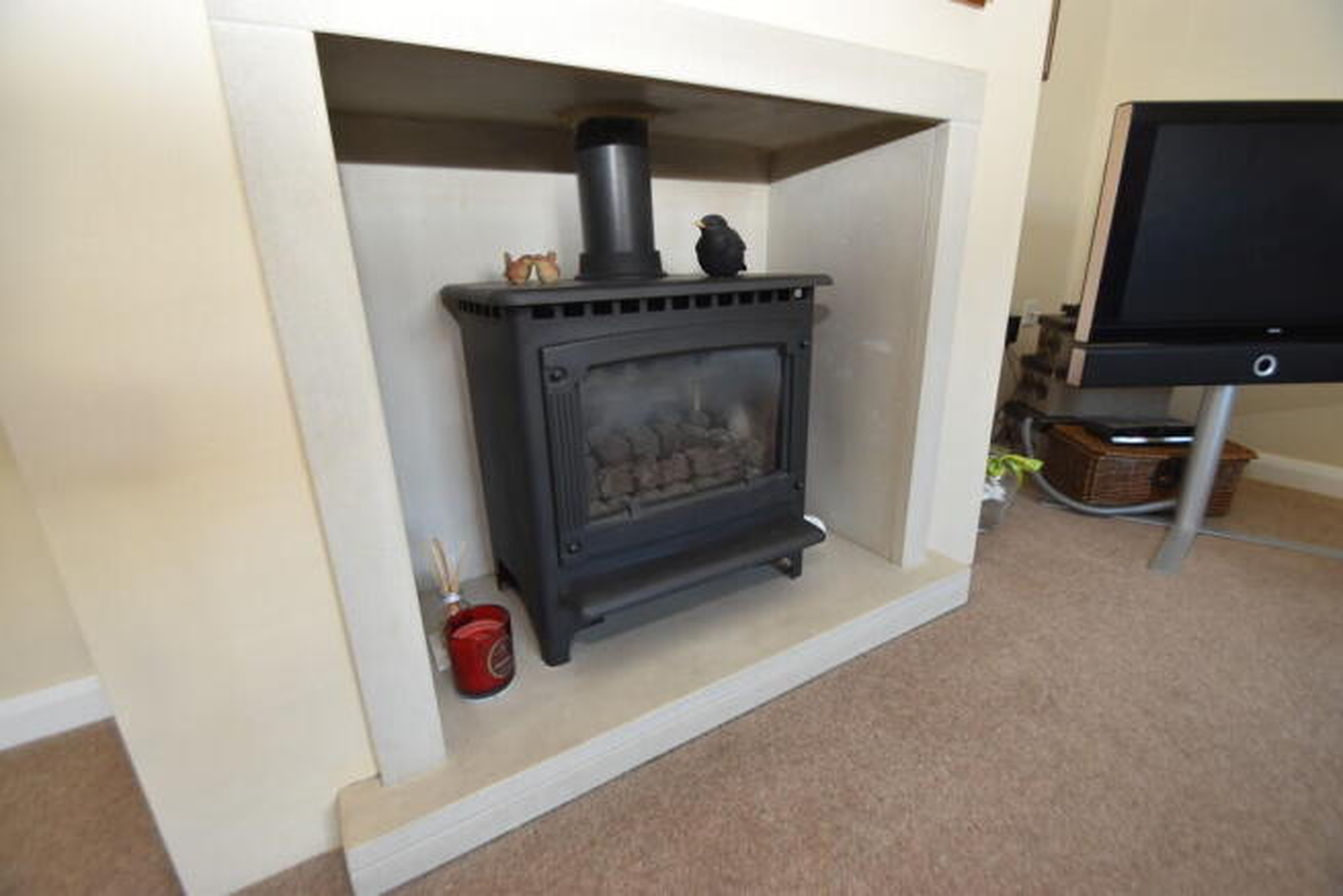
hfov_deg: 100.4
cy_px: 448
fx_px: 560
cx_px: 672
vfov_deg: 77.4
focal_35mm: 15
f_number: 4
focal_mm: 10
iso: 800
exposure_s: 1/60
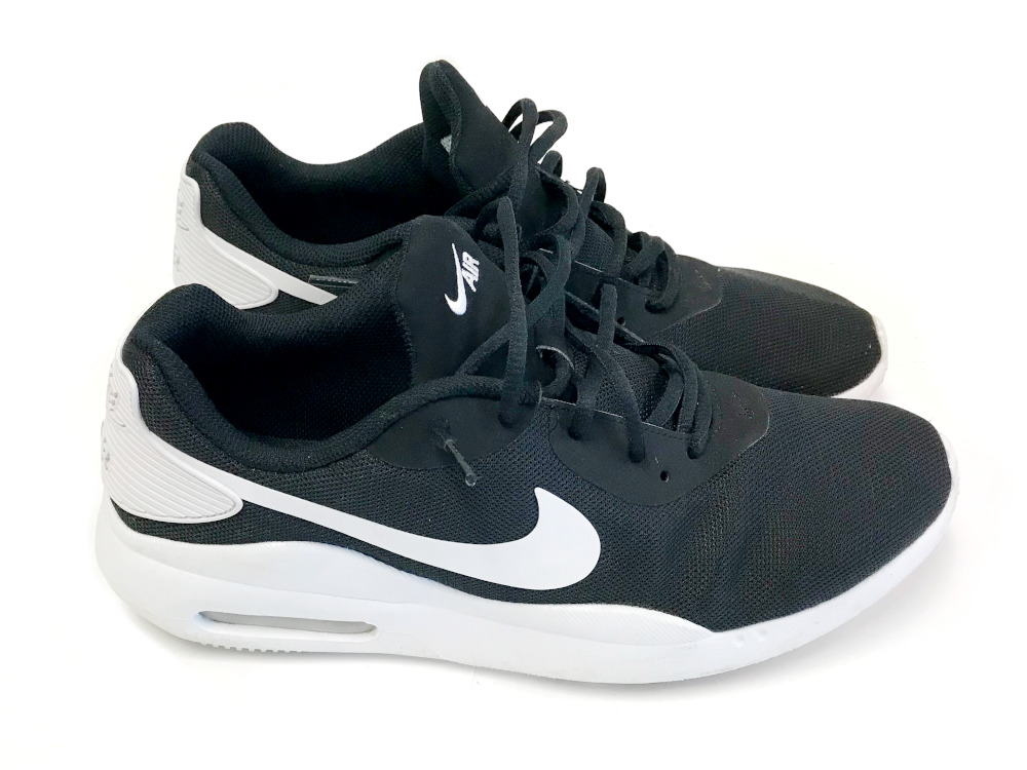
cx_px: 514
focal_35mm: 28
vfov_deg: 49.7
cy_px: 385
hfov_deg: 63.4
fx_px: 831
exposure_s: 1/30
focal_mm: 3.99
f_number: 1.8
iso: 32
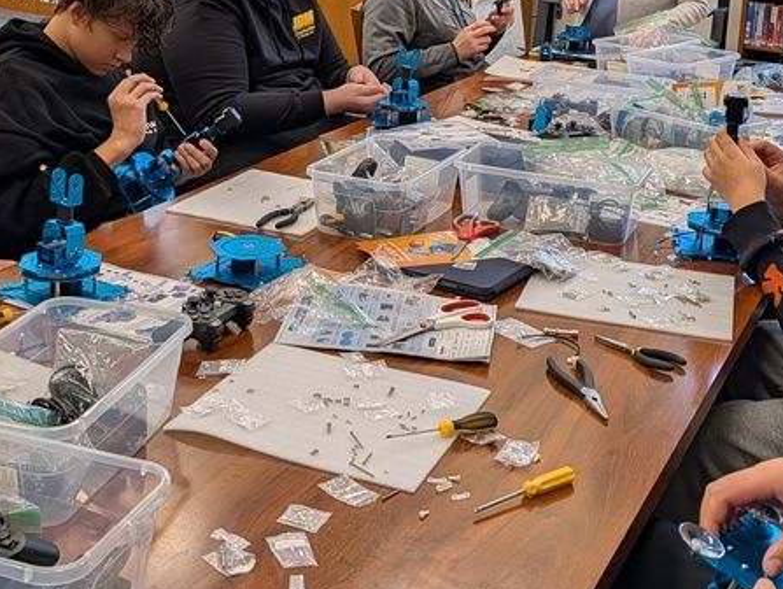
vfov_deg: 26.0
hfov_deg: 34.8
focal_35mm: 55
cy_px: 94
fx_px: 1245
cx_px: 319
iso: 83
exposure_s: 1/69.2
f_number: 1.68
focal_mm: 6.9
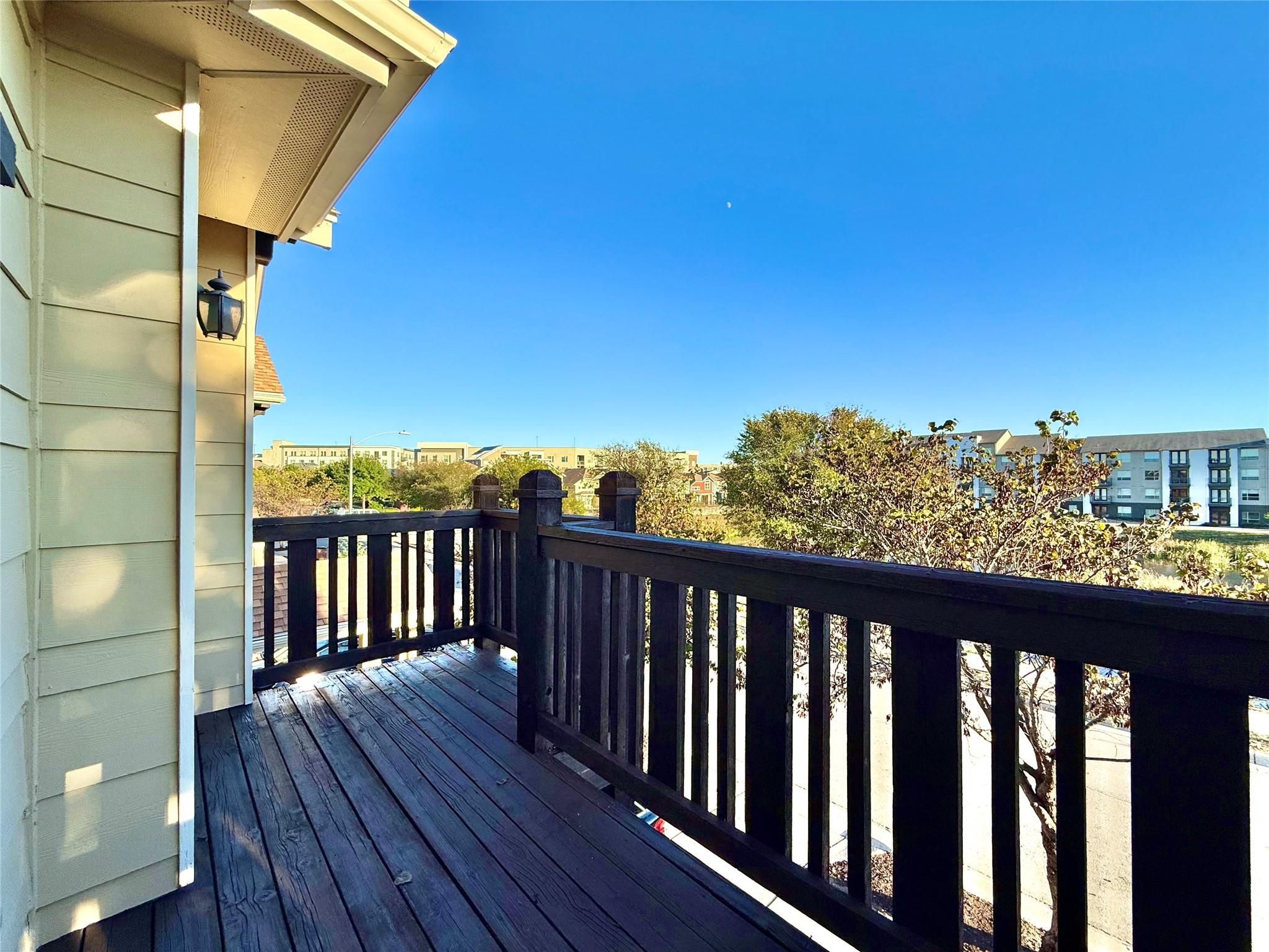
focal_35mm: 14
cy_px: 476
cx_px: 634
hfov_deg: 102.1
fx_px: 513
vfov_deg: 85.7
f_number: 2.2
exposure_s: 1/864
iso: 50
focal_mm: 2.22
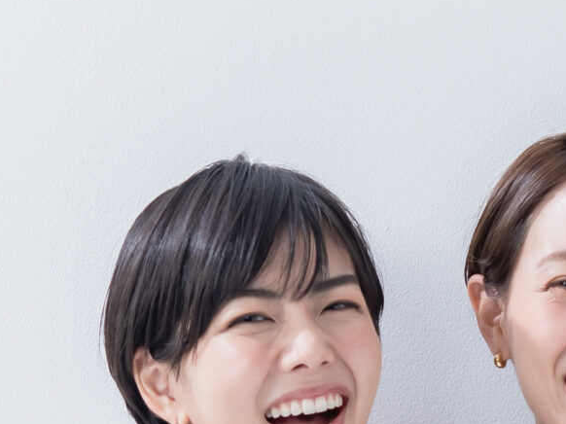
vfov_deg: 2.6
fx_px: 9332
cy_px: 527
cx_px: 548
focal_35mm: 571
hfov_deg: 3.5
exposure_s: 1/320
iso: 200
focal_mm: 135
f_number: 2.8
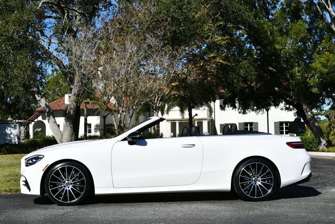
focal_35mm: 52
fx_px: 484
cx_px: 168
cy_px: 112
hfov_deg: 38.2
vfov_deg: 26.0
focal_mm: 26
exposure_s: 1/400
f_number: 10
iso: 100
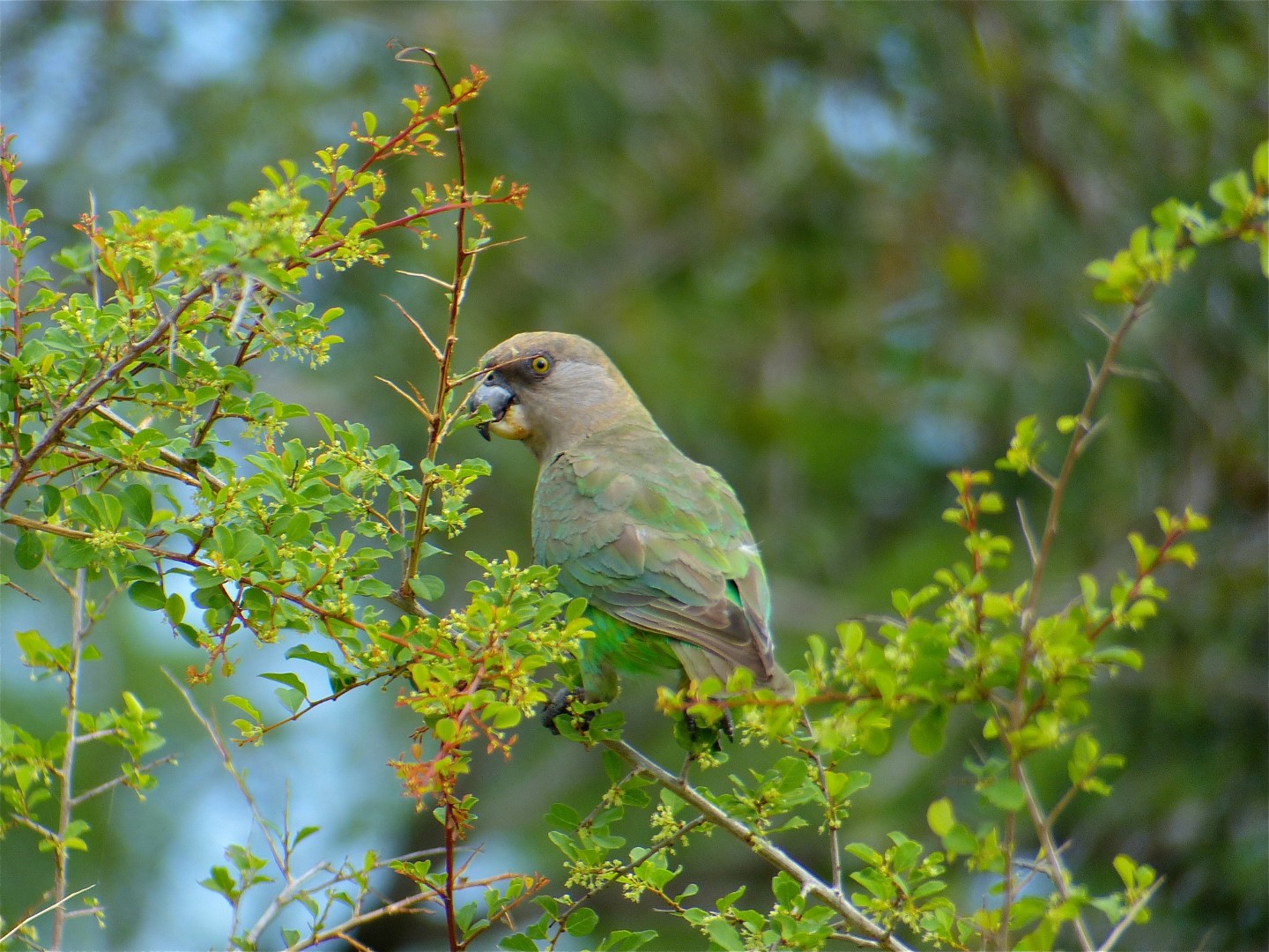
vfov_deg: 2.5
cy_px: 476
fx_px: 21996
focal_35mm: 600
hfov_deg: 3.3
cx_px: 634
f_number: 2.8
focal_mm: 108
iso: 100
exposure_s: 1/400
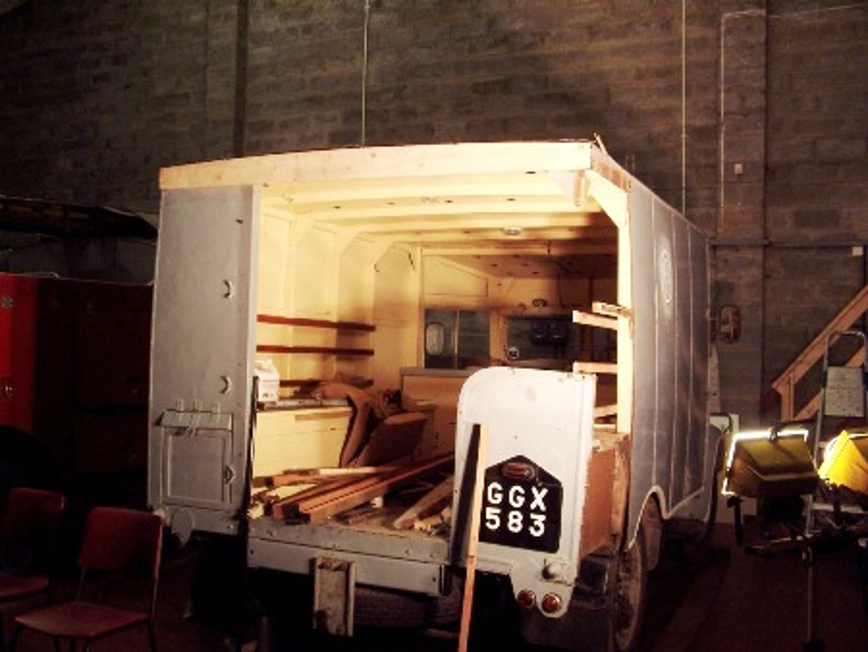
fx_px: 953
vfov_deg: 37.8
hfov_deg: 49.0
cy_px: 326
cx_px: 434
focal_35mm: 38
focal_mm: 6.3
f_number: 2.8
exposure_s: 1/15
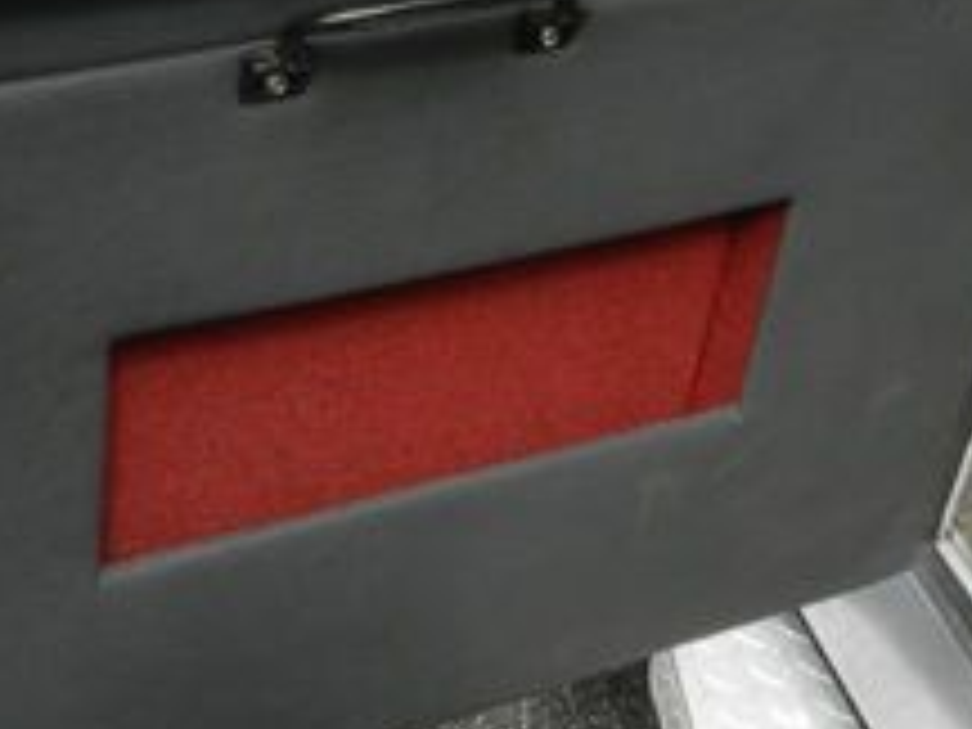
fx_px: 1909
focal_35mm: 68
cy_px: 248
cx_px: 166
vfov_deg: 21.5
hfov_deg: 27.9
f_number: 8
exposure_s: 1/80
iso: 160
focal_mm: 4
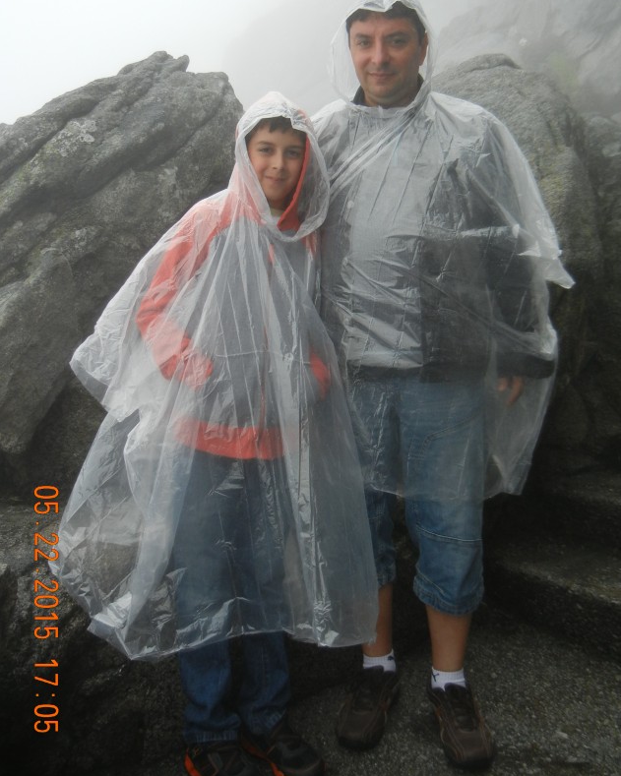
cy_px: 291
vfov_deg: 47.5
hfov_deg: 39.1
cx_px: 345
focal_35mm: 38
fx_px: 873
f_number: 3.5
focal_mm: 5.4
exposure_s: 1/664
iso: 160
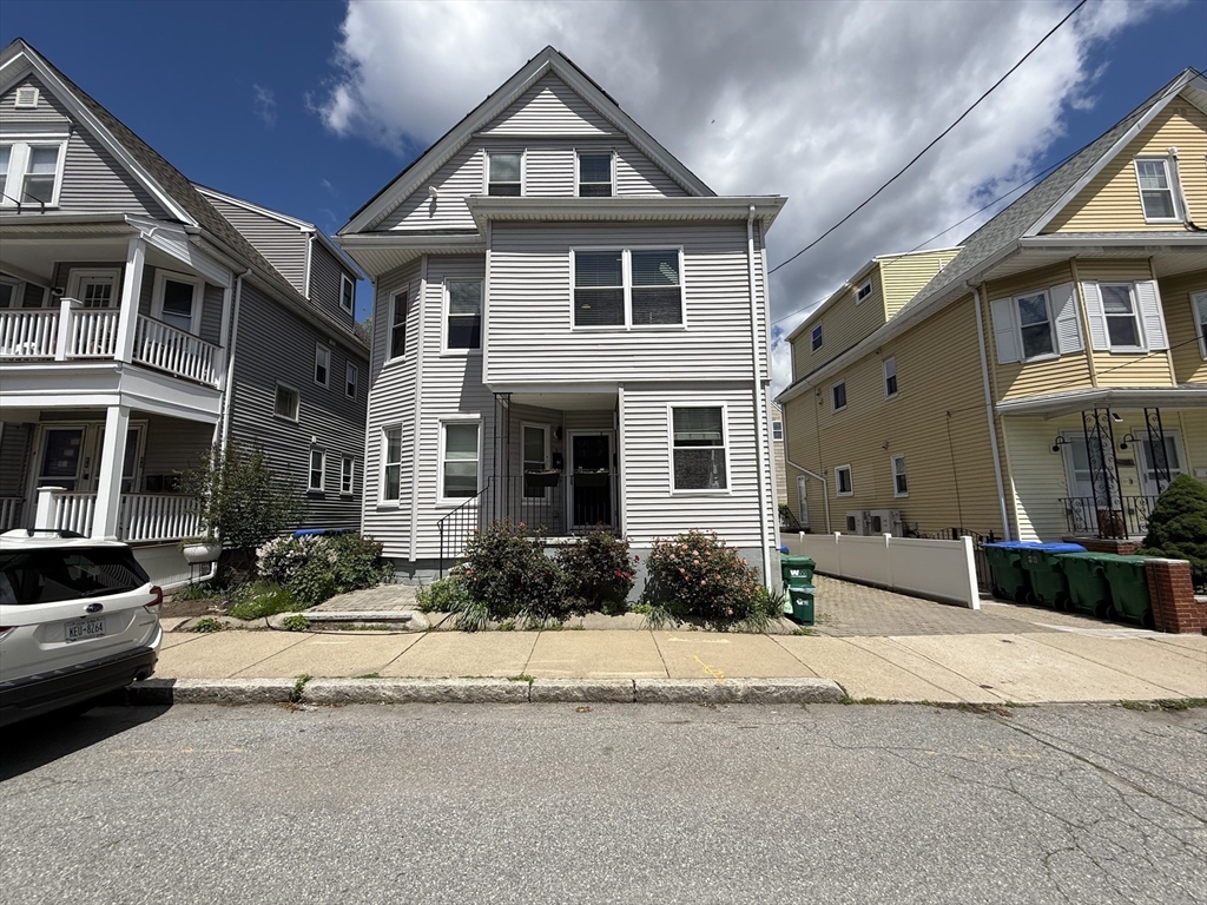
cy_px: 452
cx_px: 604
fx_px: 488
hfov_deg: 102.1
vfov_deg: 85.7
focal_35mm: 14
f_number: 2.2
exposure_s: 1/3663
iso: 50
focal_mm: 2.22
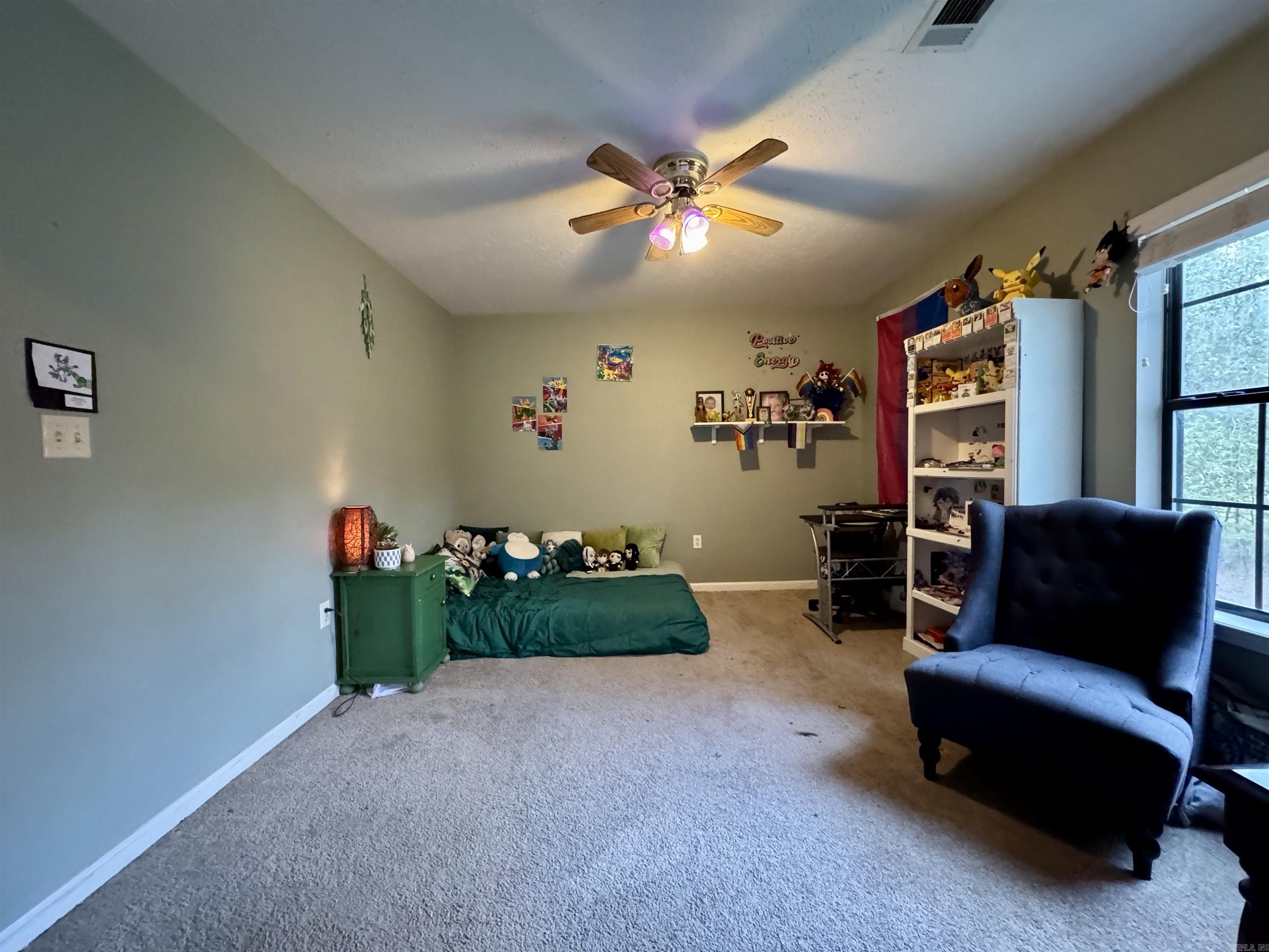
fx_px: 513
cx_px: 634
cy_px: 476
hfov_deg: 102.1
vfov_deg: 85.7
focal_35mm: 14
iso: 1250
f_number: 2.2
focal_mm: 2.22
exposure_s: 1/40
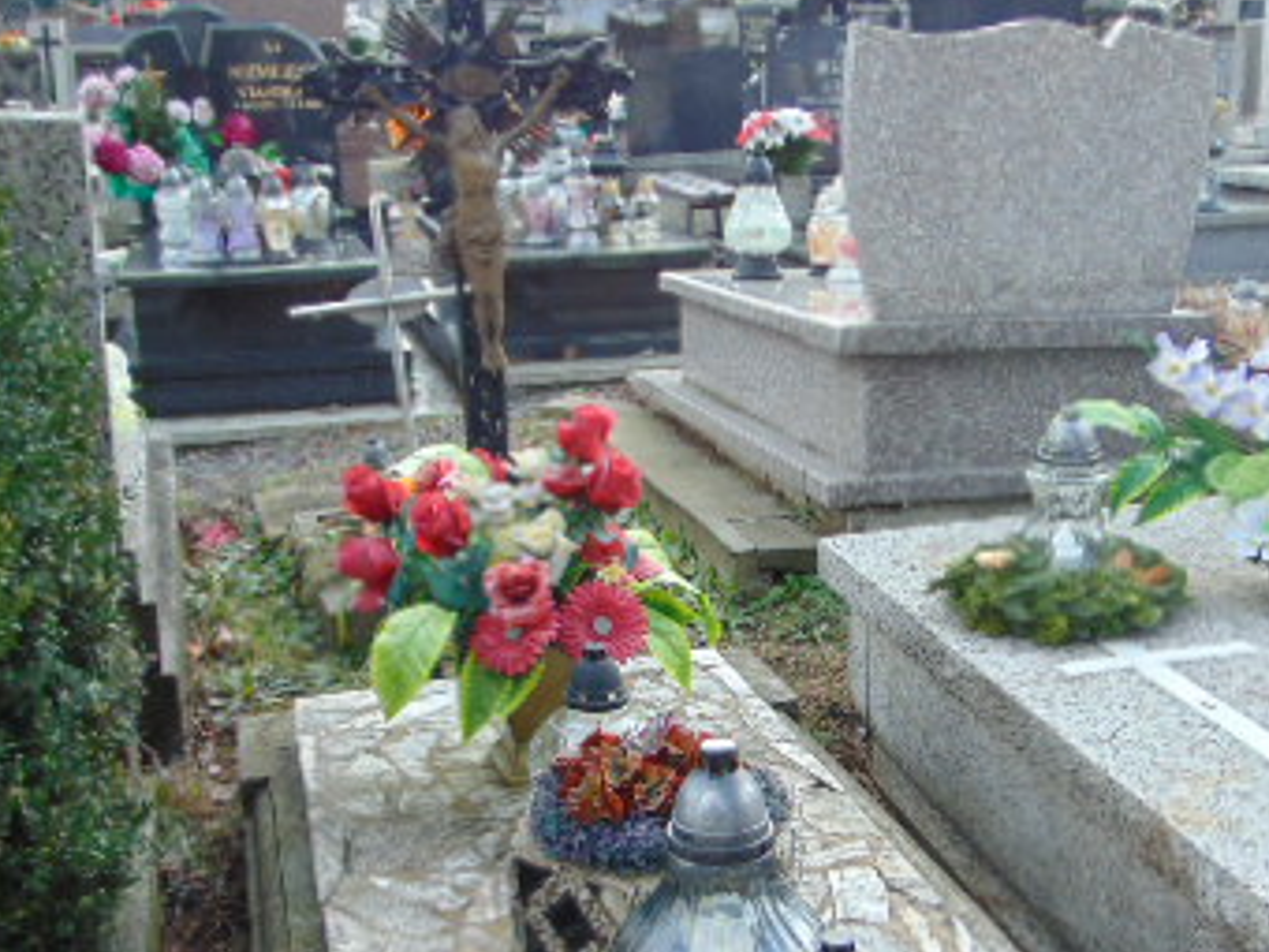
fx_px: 1723
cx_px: 739
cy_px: 747
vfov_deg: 30.2
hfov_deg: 40.3
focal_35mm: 47
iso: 80
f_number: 3
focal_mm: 4.5
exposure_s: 1/160
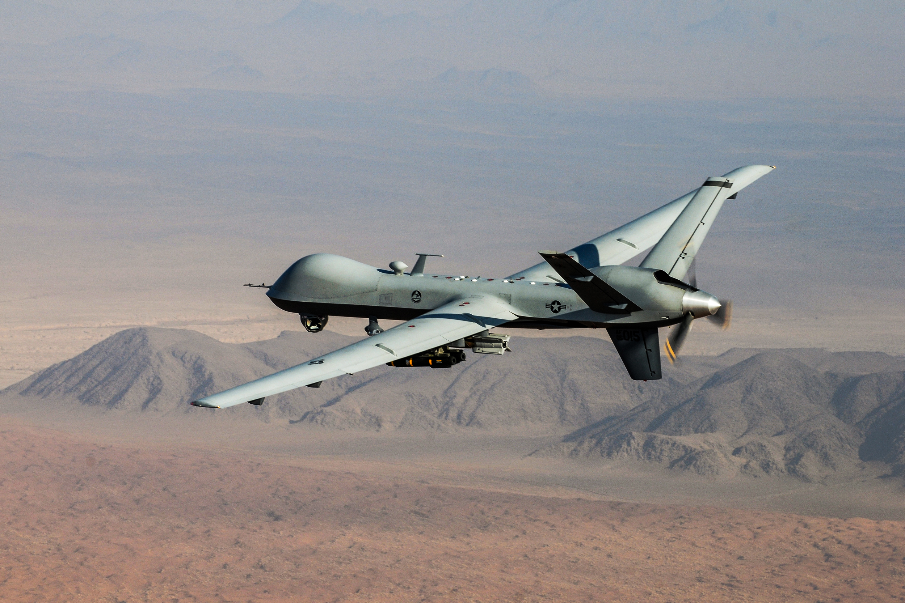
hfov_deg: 8.1
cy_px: 302
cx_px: 452
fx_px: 6410
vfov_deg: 5.4
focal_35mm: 255
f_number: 10
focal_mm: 170
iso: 200
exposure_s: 1/400
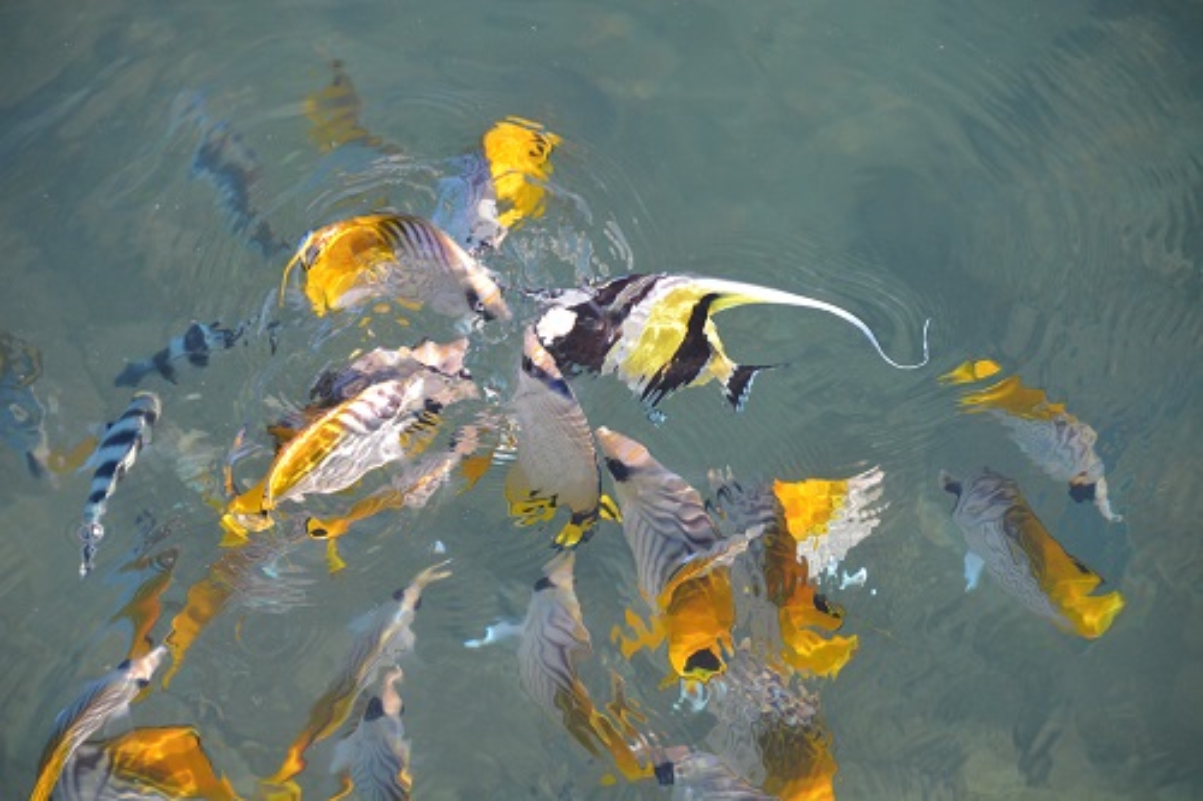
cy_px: 400
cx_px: 602
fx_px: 7516
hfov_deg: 9.2
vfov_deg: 6.1
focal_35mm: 225
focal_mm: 150
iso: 400
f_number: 5.6
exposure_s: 1/320
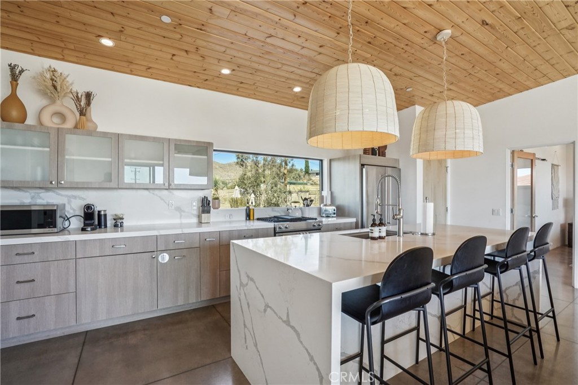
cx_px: 289
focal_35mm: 16
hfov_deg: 96.7
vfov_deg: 73.8
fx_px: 257
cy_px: 192
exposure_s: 1/200
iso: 3200
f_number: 16
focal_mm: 16
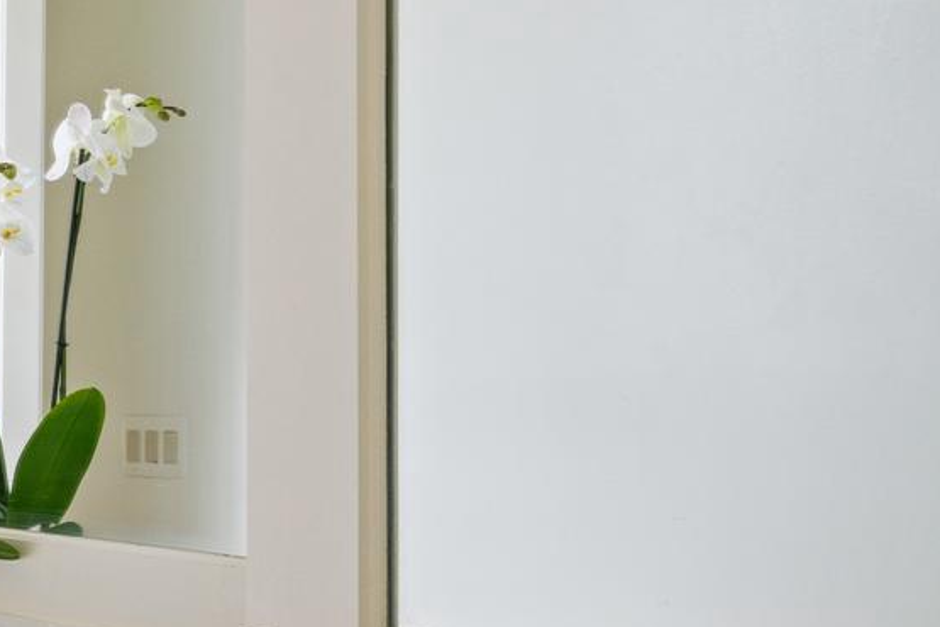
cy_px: 410
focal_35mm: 59
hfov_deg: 23.5
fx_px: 1540
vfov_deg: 22.9
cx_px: -615
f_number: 4.5
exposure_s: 1/13
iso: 800
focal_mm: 16
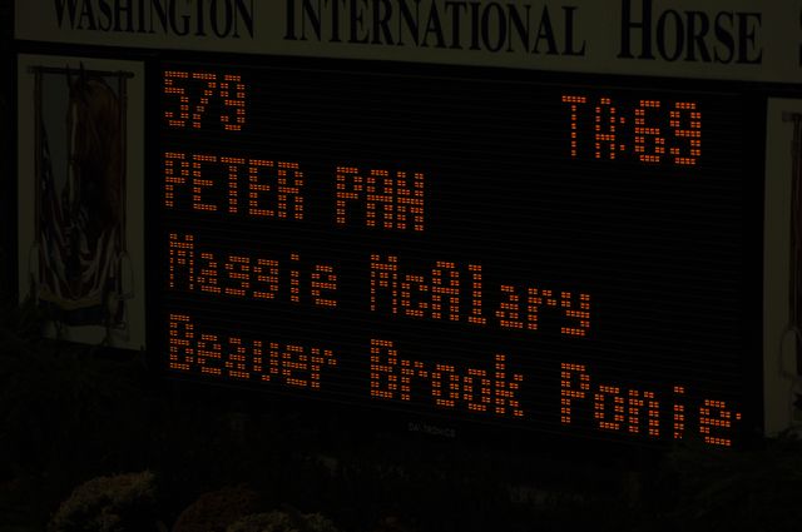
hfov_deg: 6.9
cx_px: 401
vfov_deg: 4.6
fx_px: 6675
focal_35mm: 300
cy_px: 266
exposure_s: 1/250
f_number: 4.5
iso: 200
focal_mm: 200
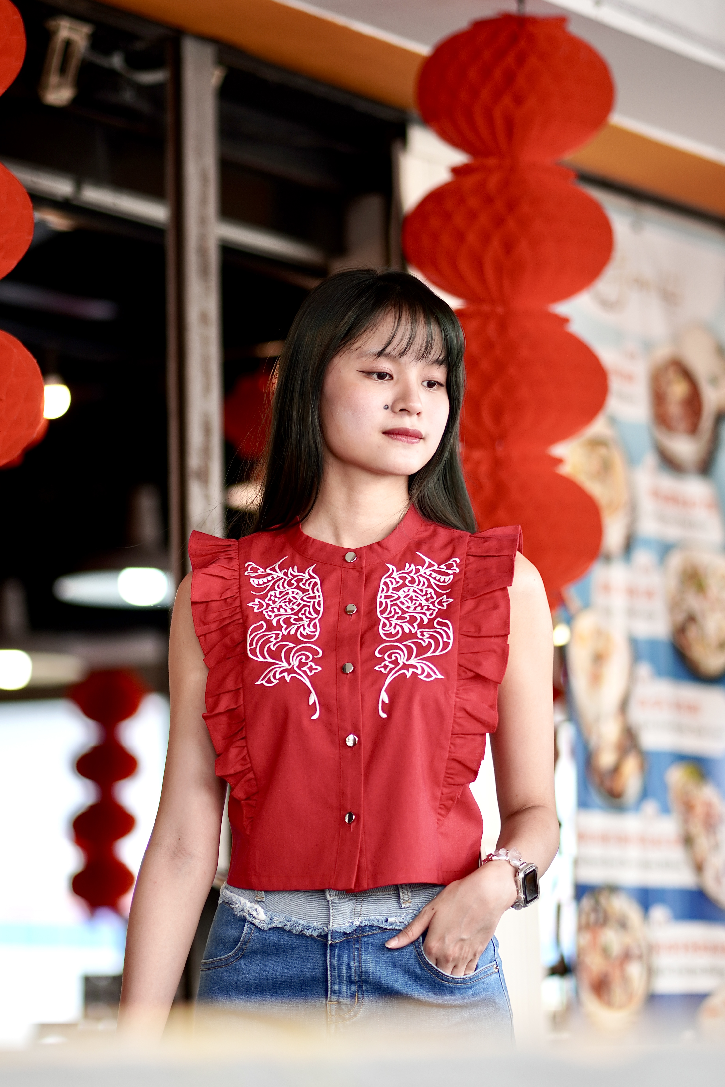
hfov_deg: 10.8
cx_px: 362
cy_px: 544
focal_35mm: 128
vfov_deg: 16.1
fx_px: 3852
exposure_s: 1/320
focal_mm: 85
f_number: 1.8
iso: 100
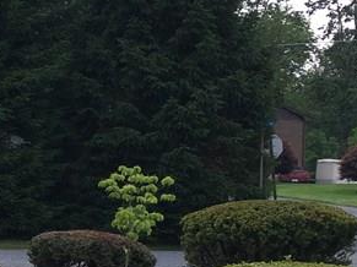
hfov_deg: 17.3
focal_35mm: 102
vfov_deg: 14.4
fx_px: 1052
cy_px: 206
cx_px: -185
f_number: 2.2
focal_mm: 4.15
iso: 25
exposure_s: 1/400
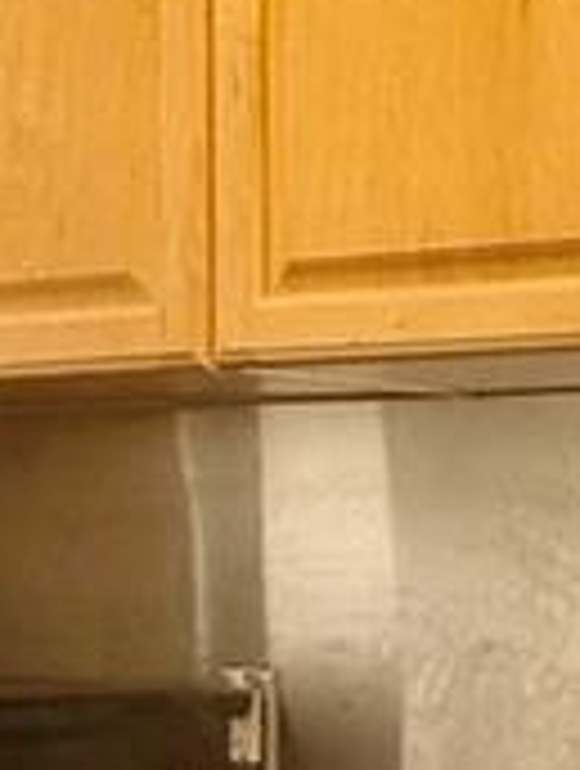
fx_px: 2181
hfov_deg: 14.3
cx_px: 823
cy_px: 617
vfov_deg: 19.8
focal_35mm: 98
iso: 400
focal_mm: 2.22
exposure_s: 1/60
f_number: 2.2
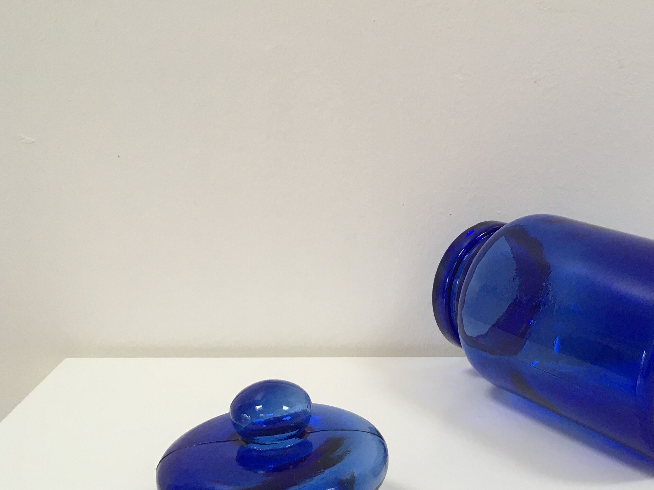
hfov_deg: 40.3
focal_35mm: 46
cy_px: 296
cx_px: 478
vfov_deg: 31.4
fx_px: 869
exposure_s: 1/33
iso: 40
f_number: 2.2
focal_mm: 4.15
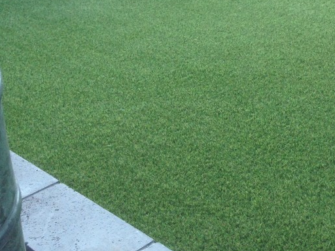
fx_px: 794
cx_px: 328
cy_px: -26
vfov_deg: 17.4
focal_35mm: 82
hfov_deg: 23.0
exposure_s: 1/60
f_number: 2.4
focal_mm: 4.28
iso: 64
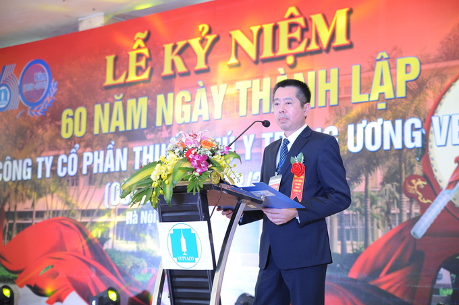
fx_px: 662
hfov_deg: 38.2
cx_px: 230
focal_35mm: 52
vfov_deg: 25.9
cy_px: 152
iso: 800
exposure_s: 1/200
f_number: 4
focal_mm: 52
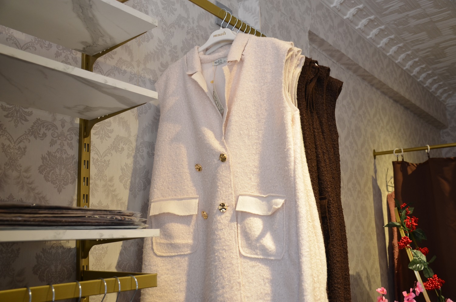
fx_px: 436
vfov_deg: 38.2
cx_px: 228
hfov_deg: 55.2
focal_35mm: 34
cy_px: 151
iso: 400
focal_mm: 23
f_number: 4
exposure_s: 1/60
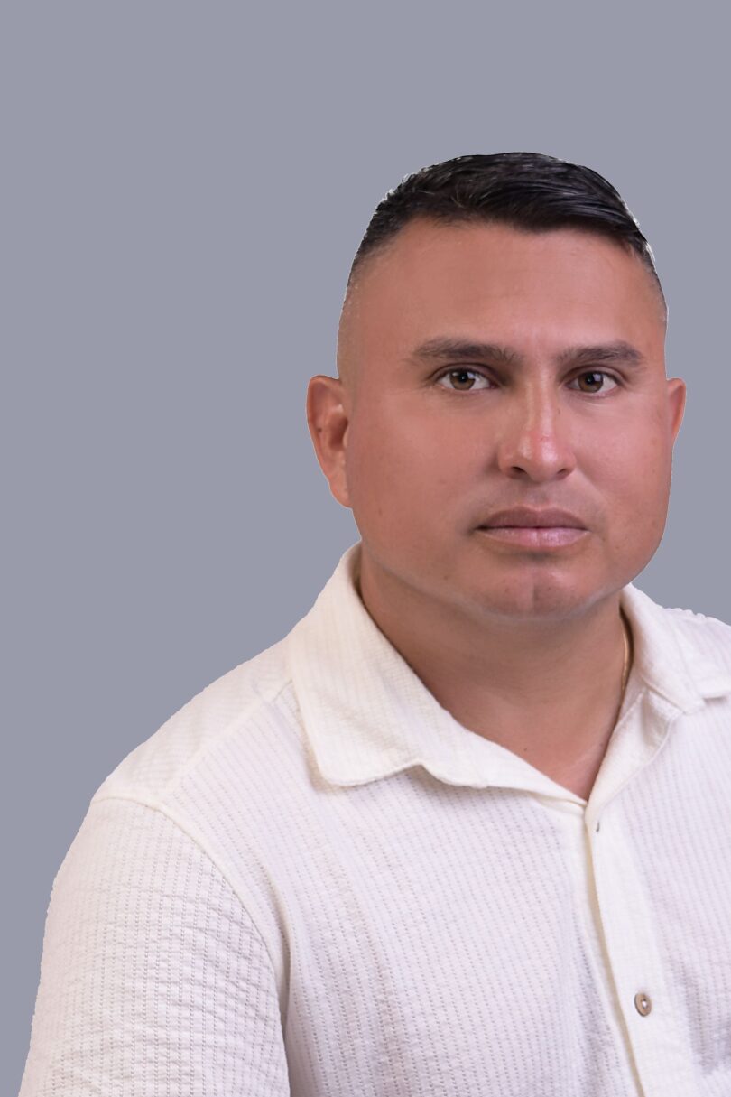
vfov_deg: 22.2
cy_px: 807
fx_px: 2771
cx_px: 522
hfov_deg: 15.0
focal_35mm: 91
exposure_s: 1/200
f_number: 5.6
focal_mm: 36
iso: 160
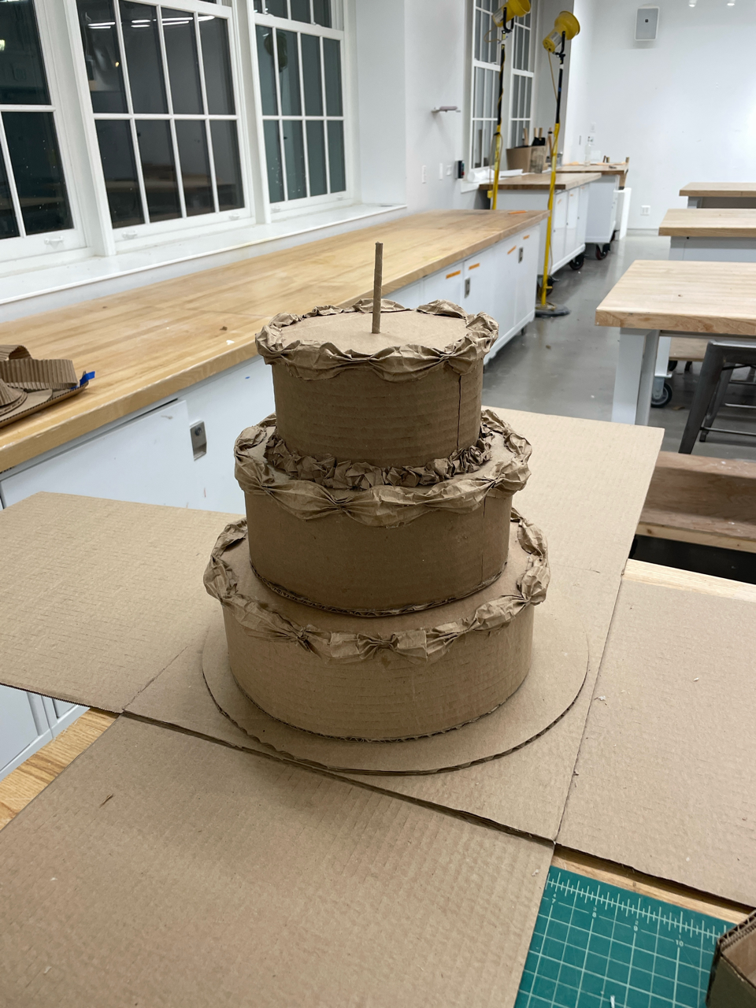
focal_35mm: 26
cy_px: 504
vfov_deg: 67.3
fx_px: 757
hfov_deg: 53.1
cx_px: 378
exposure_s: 1/120
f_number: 1.6
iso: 100
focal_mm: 4.2
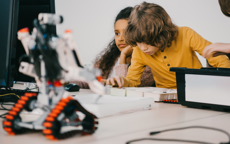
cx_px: 131
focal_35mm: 90
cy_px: 49
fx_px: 564
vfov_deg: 14.5
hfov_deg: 23.0
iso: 200
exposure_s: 1/80
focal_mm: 70
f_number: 3.2
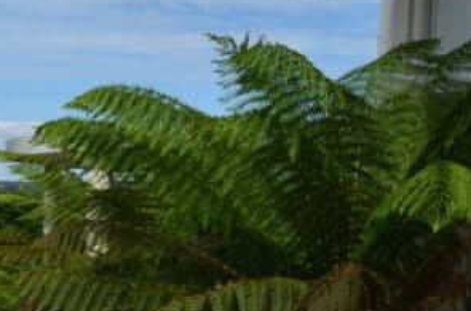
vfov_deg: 15.5
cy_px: 307
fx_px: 1122
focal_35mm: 86
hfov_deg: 21.5
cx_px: -134
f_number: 10
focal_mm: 22
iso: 200
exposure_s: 1/500
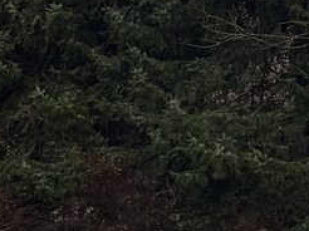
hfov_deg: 7.4
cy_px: 64
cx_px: -881
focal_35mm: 203
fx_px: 1810
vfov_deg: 7.3
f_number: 1.6
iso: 40
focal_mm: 5.96
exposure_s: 1/197
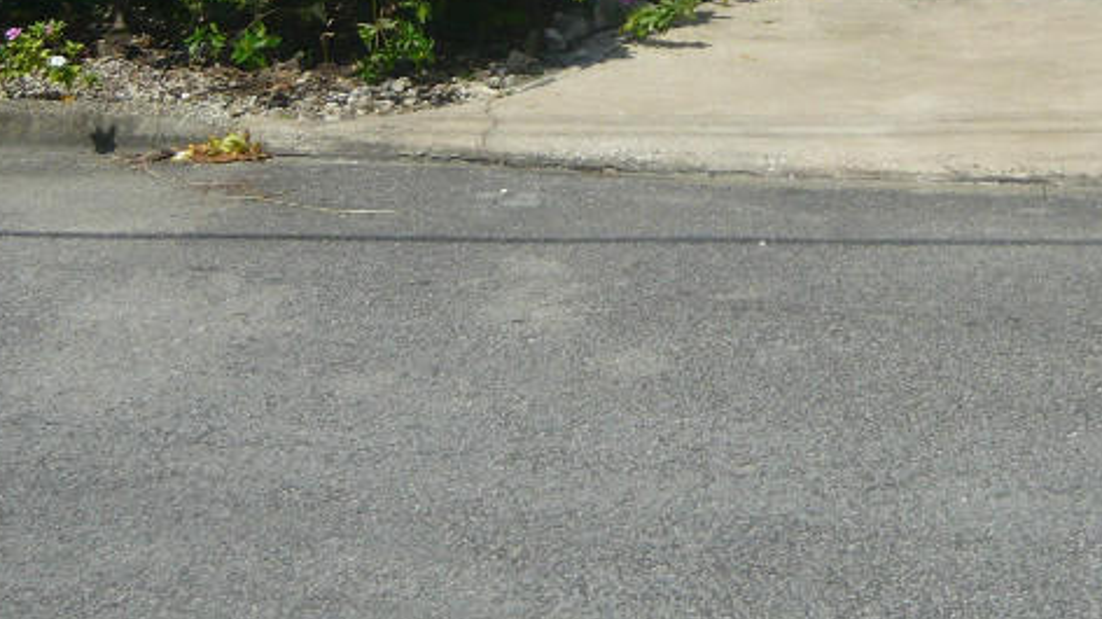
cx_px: 824
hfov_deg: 26.8
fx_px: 2278
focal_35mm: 78
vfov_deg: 14.6
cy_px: -259
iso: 100
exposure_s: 1/400
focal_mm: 5.5
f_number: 8
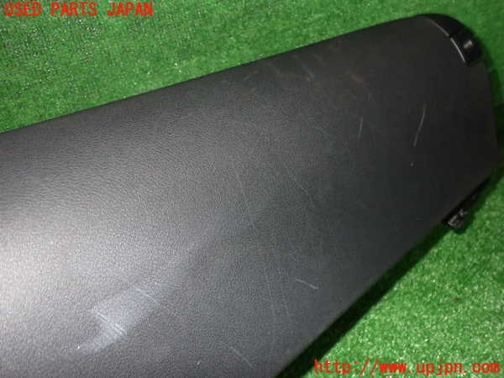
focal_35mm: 30
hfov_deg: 60.0
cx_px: 252
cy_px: 189
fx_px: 437
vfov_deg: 46.8
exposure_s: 1/30
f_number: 6.3
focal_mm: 5.4
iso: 800
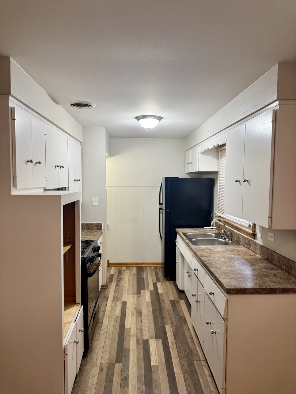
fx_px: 274
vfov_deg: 71.6
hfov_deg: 56.8
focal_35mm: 24
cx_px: 148
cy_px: 197
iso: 250
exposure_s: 1/60
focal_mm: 6.76
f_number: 1.78
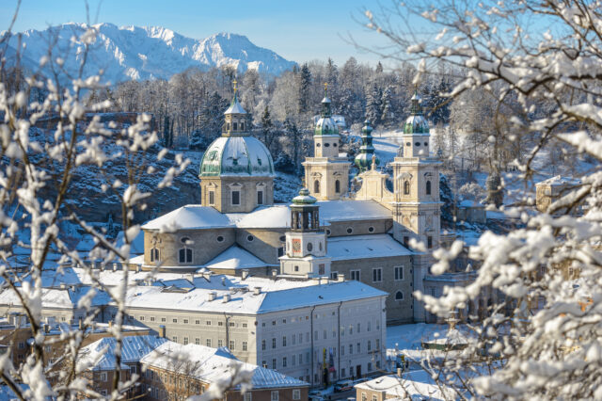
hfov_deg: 20.0
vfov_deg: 13.4
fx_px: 1705
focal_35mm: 102
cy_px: 200
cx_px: 301
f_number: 5.6
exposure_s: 1/500
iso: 100
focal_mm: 102
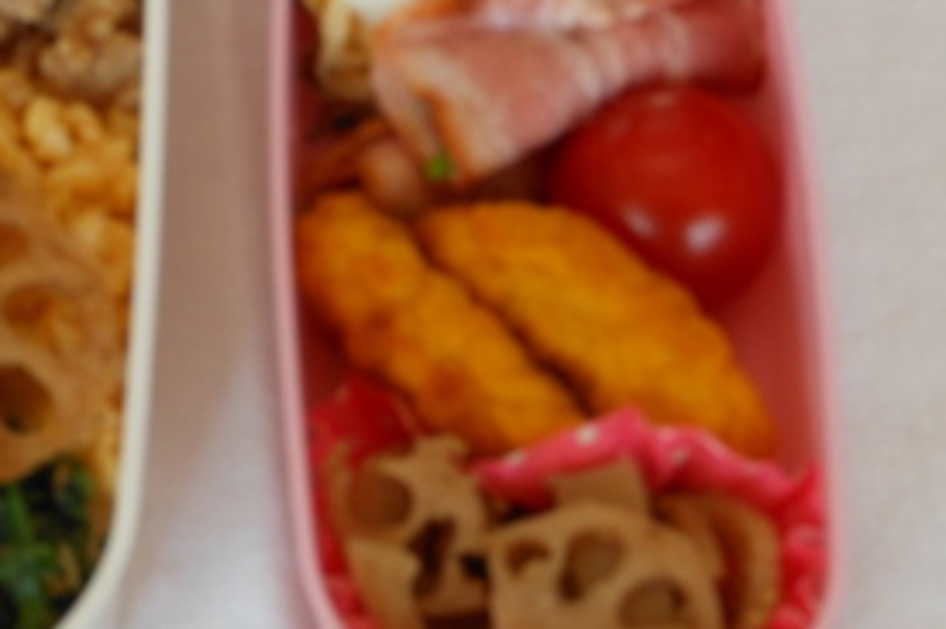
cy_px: -134
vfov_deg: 12.3
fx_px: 2862
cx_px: 248
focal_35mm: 109
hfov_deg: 18.7
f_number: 4.6
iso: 80
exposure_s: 1/60
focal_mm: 8.1
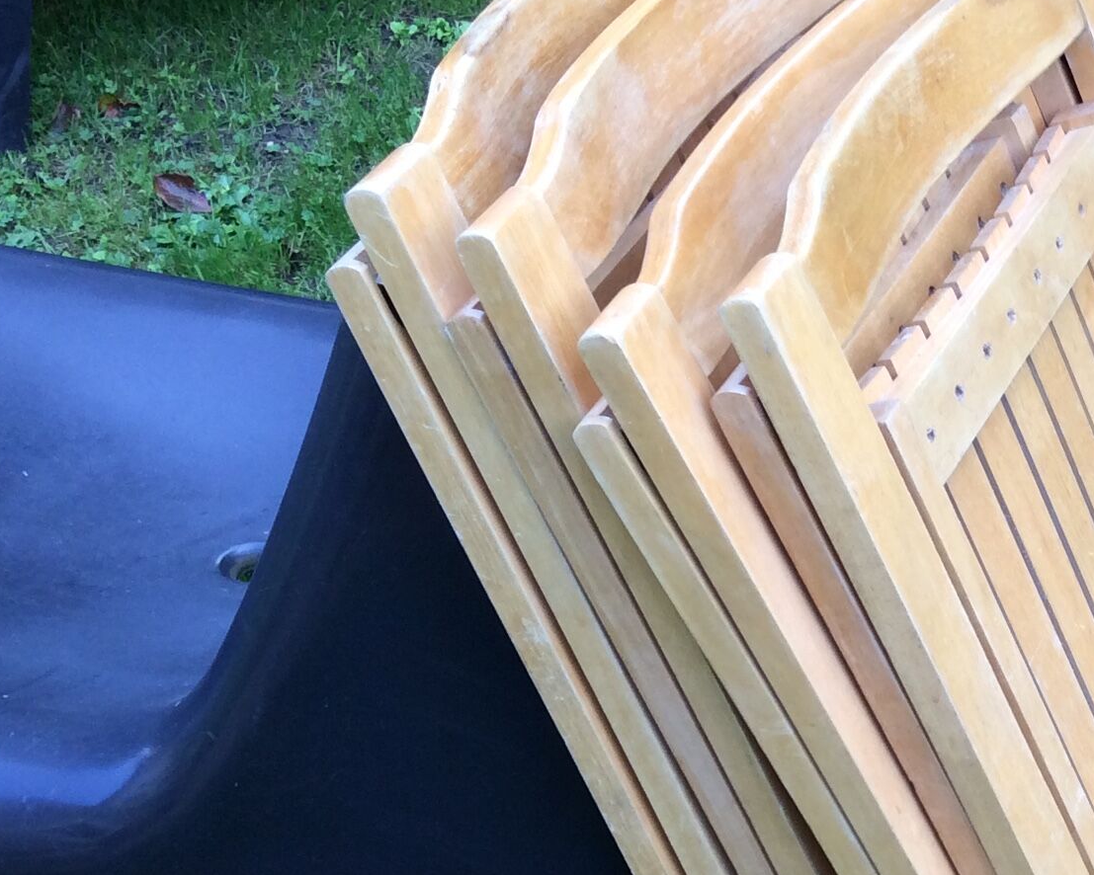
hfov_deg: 24.9
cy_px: 719
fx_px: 2364
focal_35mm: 73
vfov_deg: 20.7
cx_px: 1080
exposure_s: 1/100
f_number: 2.4
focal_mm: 3.3
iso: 32
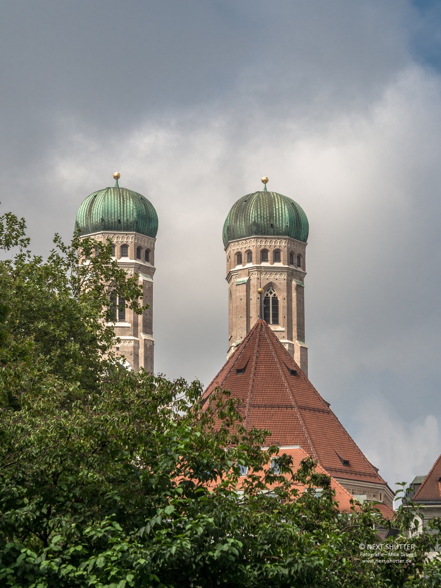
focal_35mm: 108
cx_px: 220
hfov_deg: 13.7
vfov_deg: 18.2
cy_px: 294
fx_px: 1836
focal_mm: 54
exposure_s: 1/400
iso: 250
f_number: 10
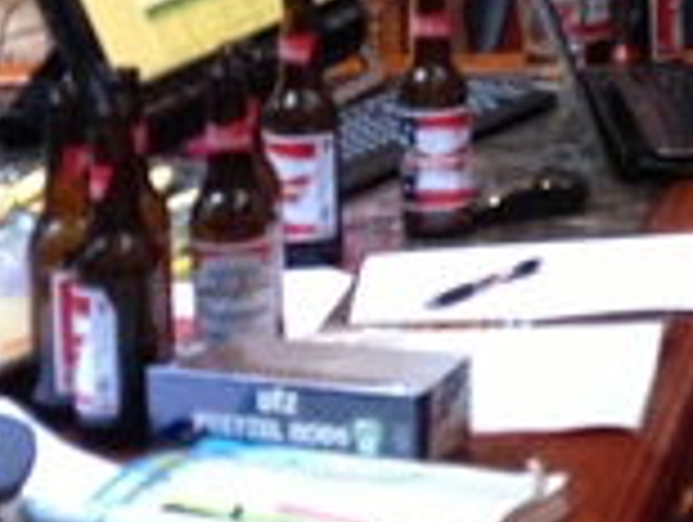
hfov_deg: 12.6
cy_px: -396
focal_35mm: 154
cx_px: 729
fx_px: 3088
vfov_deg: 9.2
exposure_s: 1/20
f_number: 2.4
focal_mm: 4.13
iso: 250
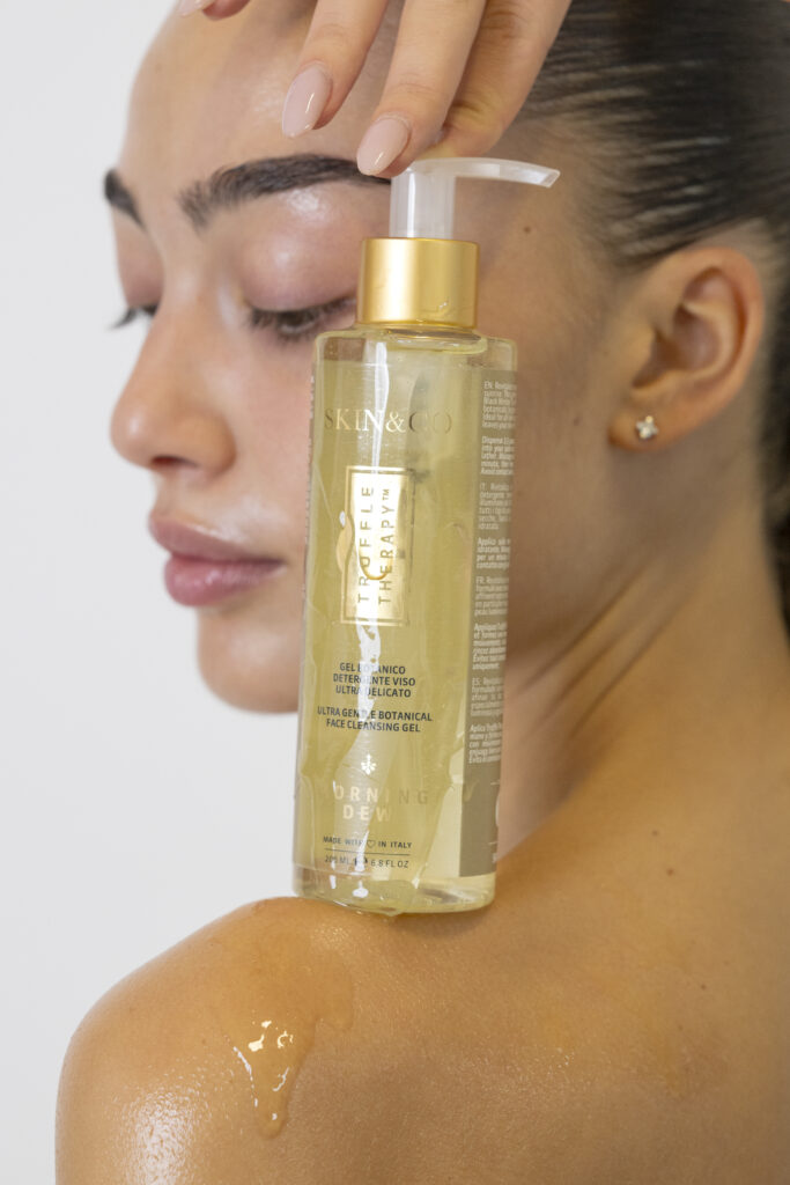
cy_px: 592
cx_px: 395
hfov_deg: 16.1
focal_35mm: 85
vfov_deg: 23.9
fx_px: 2797
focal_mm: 85
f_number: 5
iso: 1000
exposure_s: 1/200
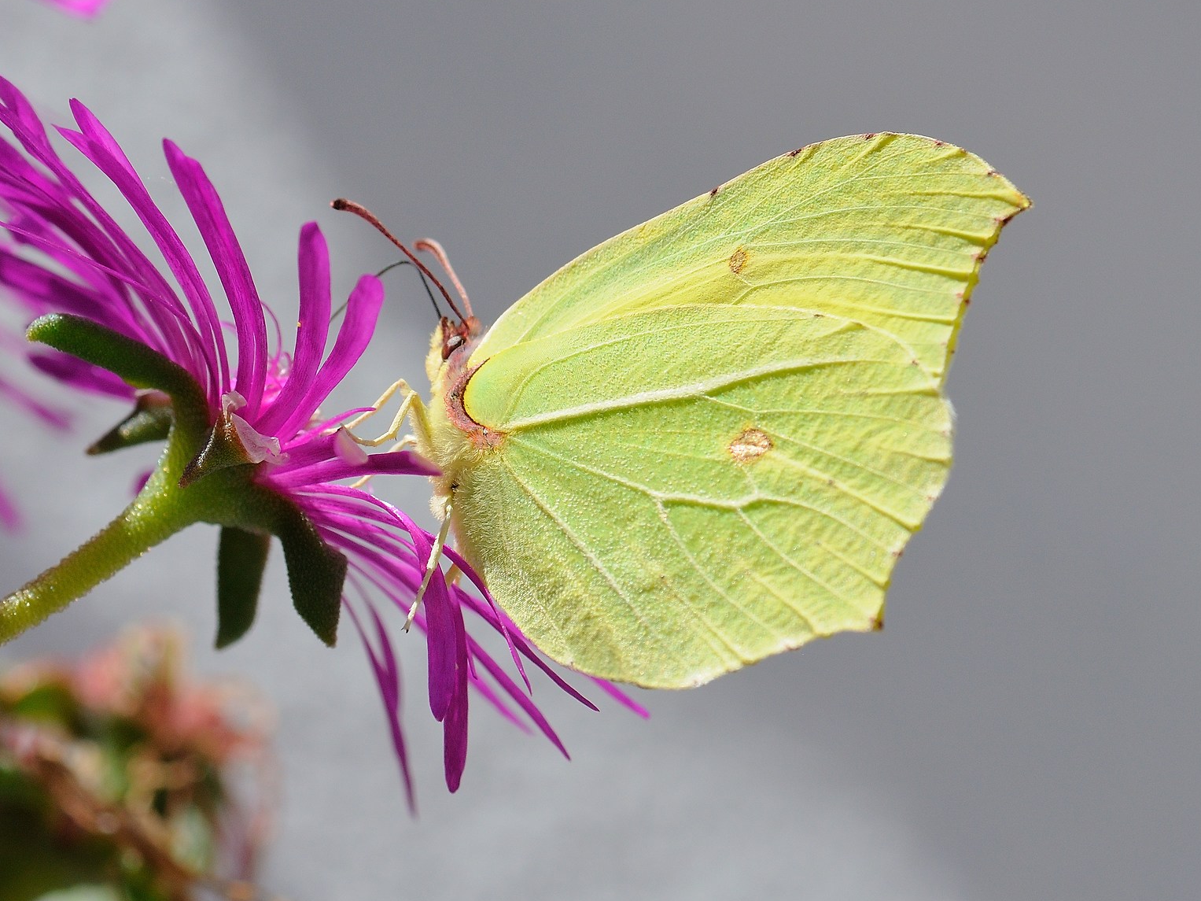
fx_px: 8248
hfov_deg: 8.3
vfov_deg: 6.2
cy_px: 453
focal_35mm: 238
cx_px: 591
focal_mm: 105
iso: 200
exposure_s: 1/1000
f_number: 10
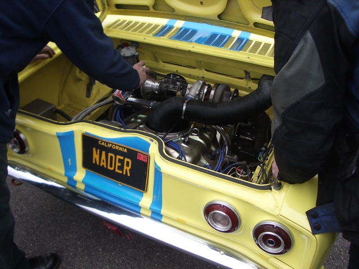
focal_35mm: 35
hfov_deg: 52.6
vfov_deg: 40.7
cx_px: 180
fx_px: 363
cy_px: 134
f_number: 2.6
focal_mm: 5.8
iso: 80
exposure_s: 1/200
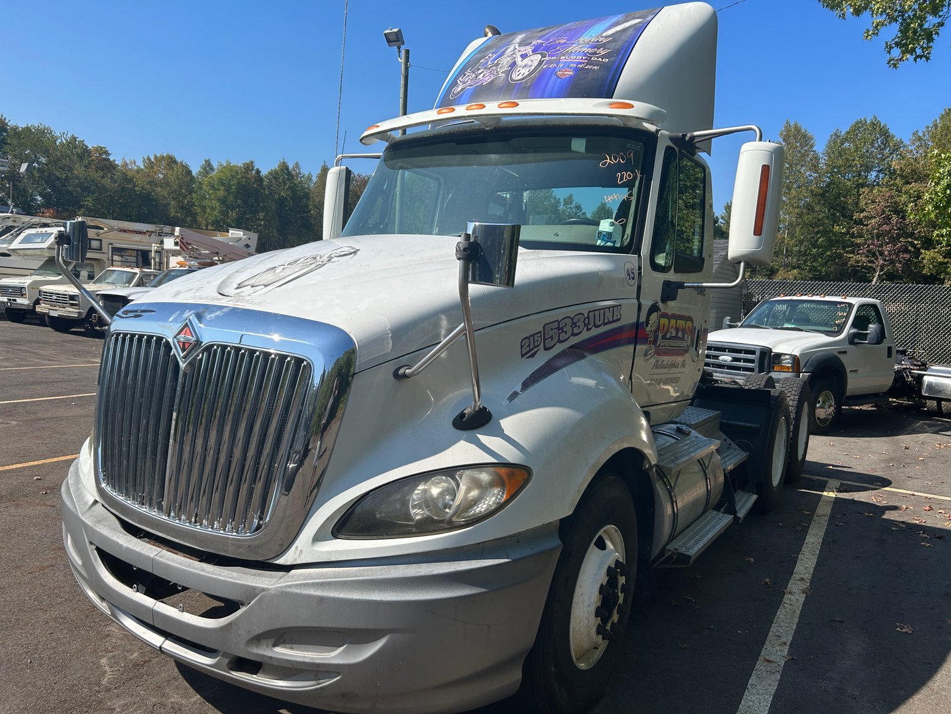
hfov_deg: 67.3
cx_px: 476
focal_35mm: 26
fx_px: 714
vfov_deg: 53.1
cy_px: 357
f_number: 1.5
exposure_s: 1/3257
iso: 50
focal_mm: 5.7
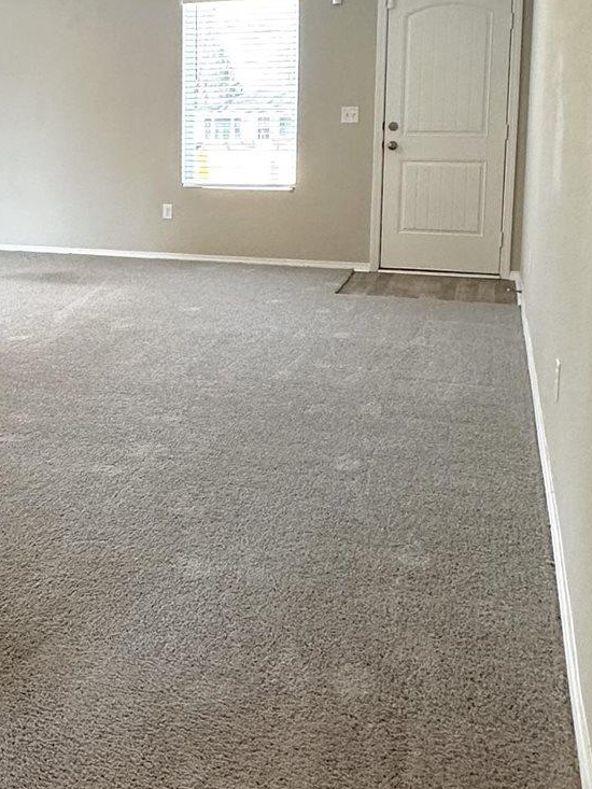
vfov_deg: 42.1
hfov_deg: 31.2
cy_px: 234
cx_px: 46
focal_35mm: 44
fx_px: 1003
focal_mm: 2.22
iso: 200
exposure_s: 1/60
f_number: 2.2
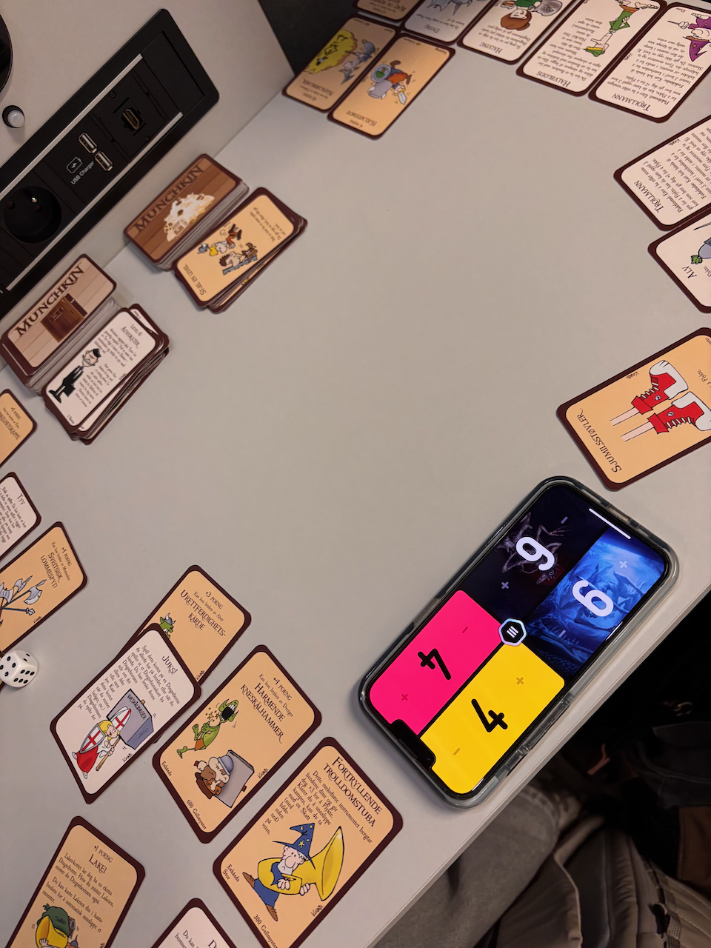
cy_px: 474
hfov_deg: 53.1
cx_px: 356
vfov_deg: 67.3
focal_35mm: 26
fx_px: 712
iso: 200
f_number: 1.6
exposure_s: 1/50
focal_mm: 5.96
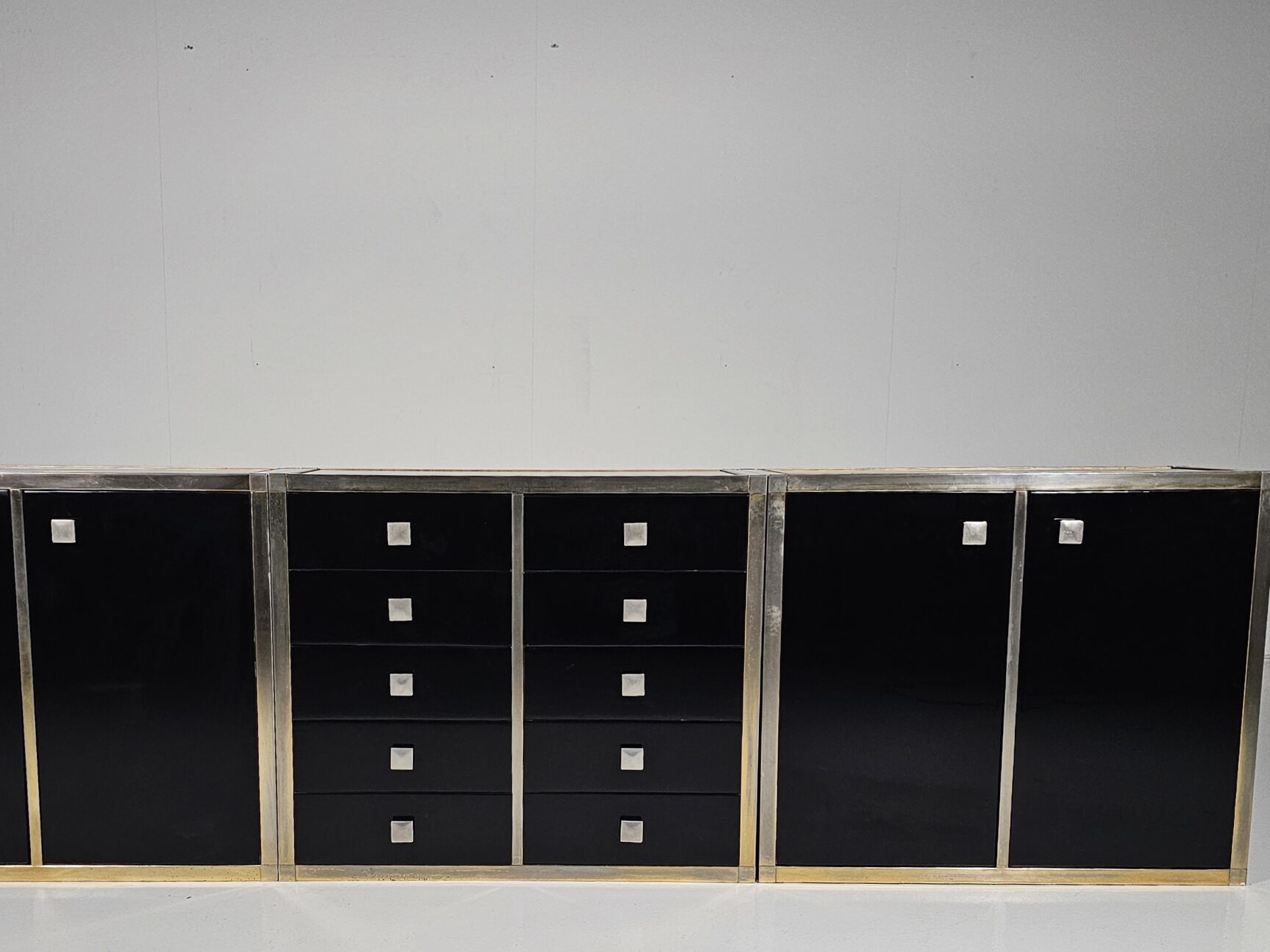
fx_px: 1247
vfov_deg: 41.1
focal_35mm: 34
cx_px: 523
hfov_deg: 53.7
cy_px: 657
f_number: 1.7
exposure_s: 1/143
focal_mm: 6.3
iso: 500
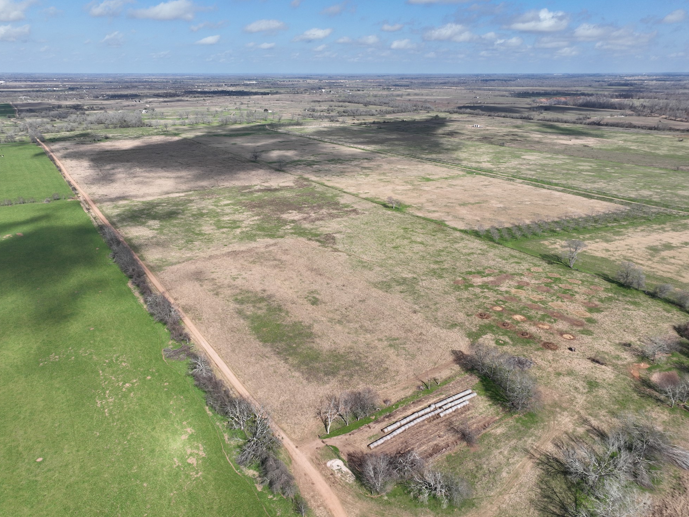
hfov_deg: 69.4
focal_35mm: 25
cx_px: 337
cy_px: 252
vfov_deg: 54.8
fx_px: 497
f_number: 2.8
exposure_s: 1/1600
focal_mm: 12.29
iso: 100
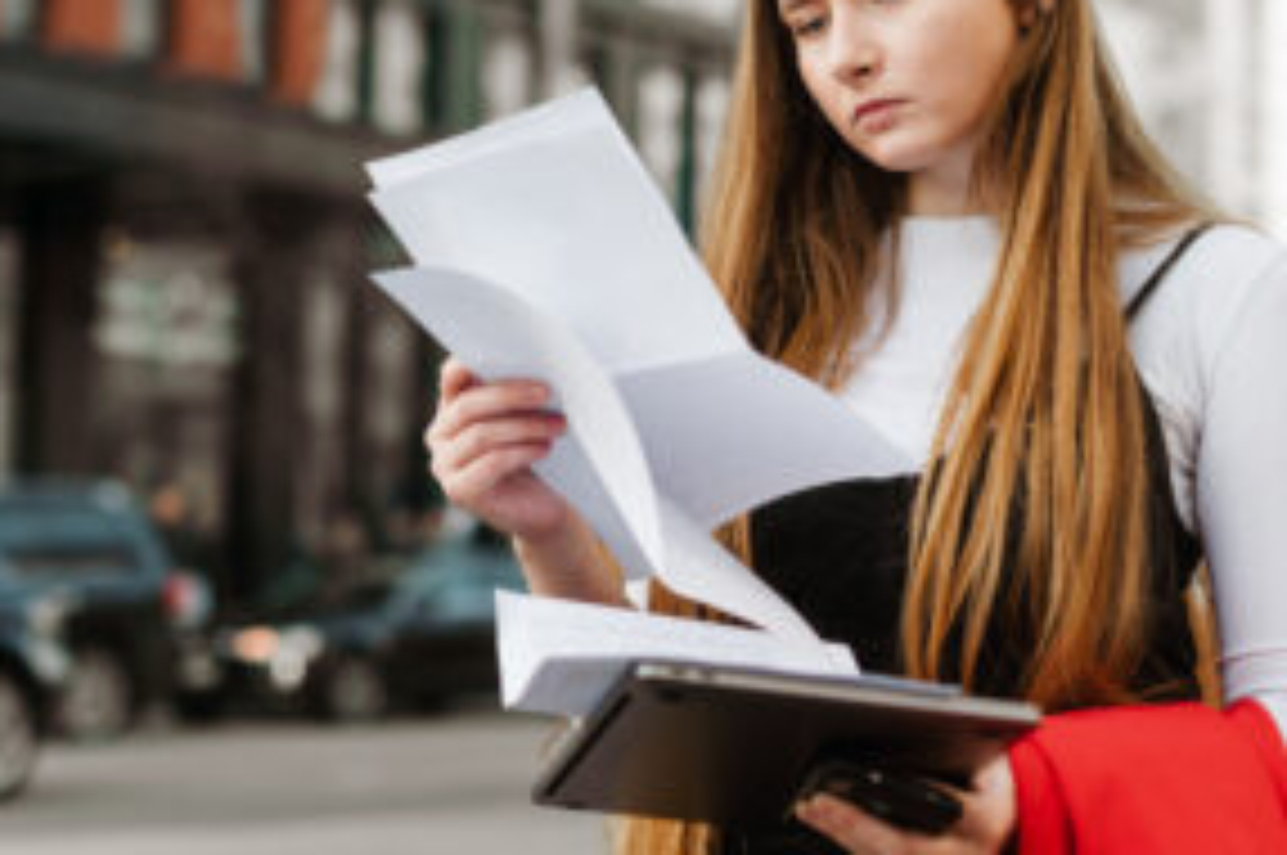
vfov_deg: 16.2
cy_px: 315
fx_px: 3000
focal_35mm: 84
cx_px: 603
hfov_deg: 24.2
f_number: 2.5
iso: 200
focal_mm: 50
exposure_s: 1/800
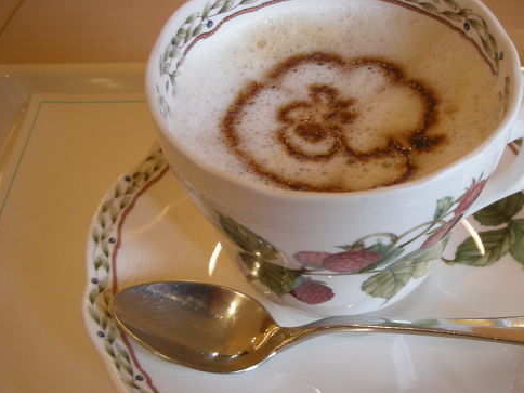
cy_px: 219
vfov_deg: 30.9
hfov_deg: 40.1
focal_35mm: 47
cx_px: 330
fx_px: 711
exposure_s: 1/30
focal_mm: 5.8
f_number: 2.8
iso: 148
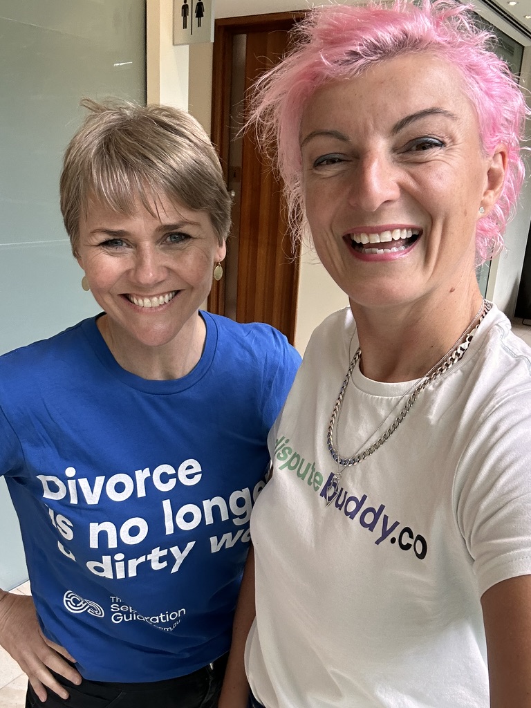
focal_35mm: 30
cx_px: 266
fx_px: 614
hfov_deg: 46.8
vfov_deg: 60.0
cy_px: 354
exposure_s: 1/101
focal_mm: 2.69
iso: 80
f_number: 1.9
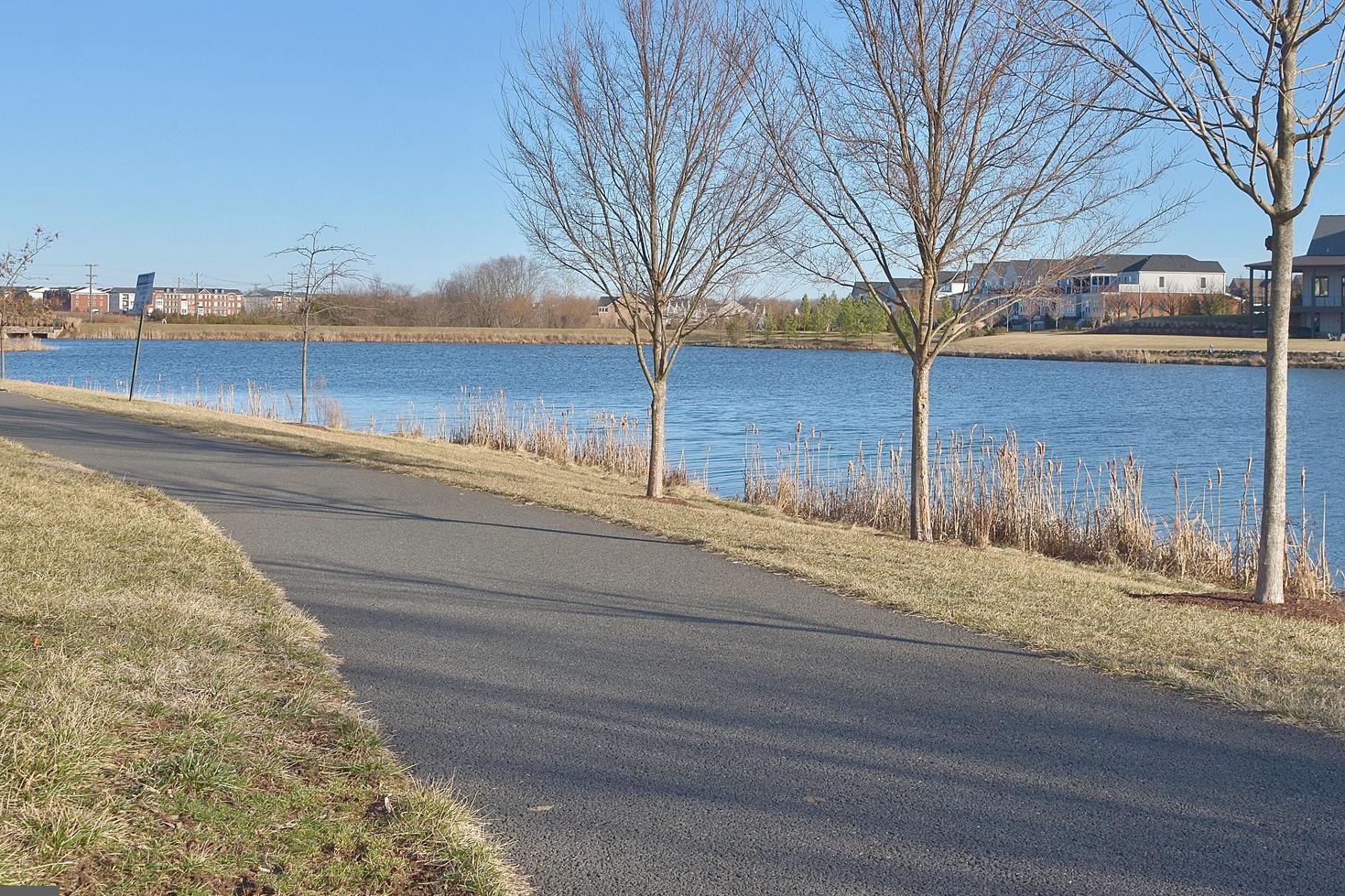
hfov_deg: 42.6
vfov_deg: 29.1
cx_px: 794
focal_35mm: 46
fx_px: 1718
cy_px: 328
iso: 400
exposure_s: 1/500
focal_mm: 22
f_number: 11
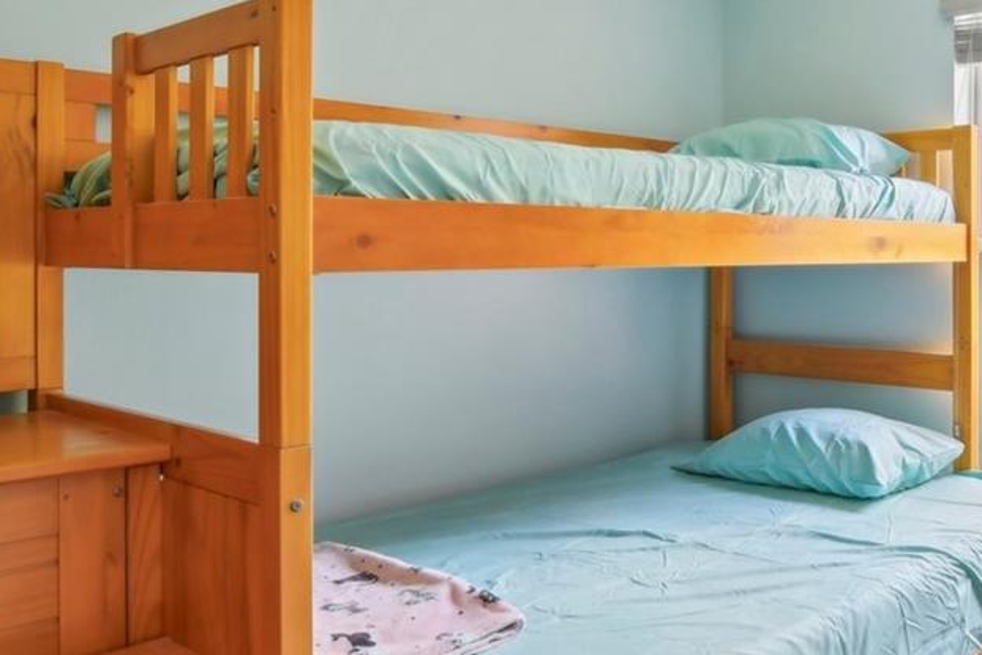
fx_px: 982
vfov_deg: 36.8
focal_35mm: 36
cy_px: 284
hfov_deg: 49.2
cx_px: 819
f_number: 8
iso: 400
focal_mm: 14
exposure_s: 1/15
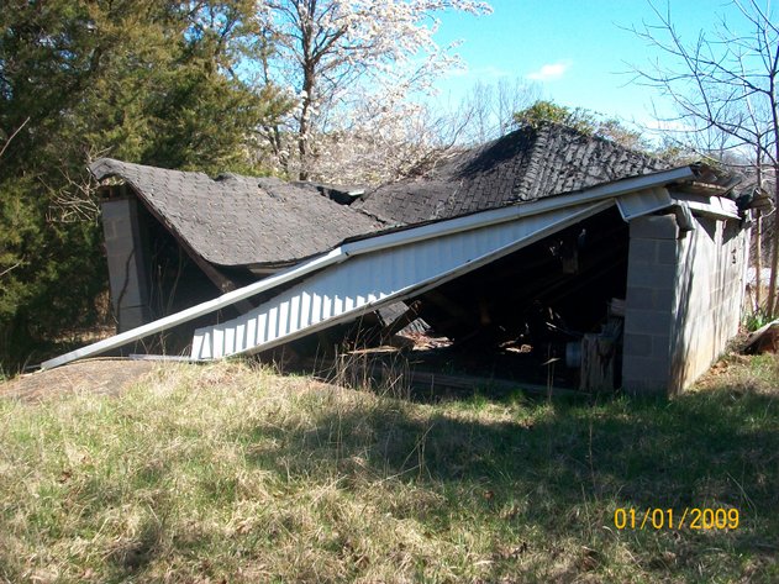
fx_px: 945
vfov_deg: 34.3
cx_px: 390
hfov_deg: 44.8
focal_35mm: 42
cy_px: 292
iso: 80
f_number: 3.2
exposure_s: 1/500
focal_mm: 7.1
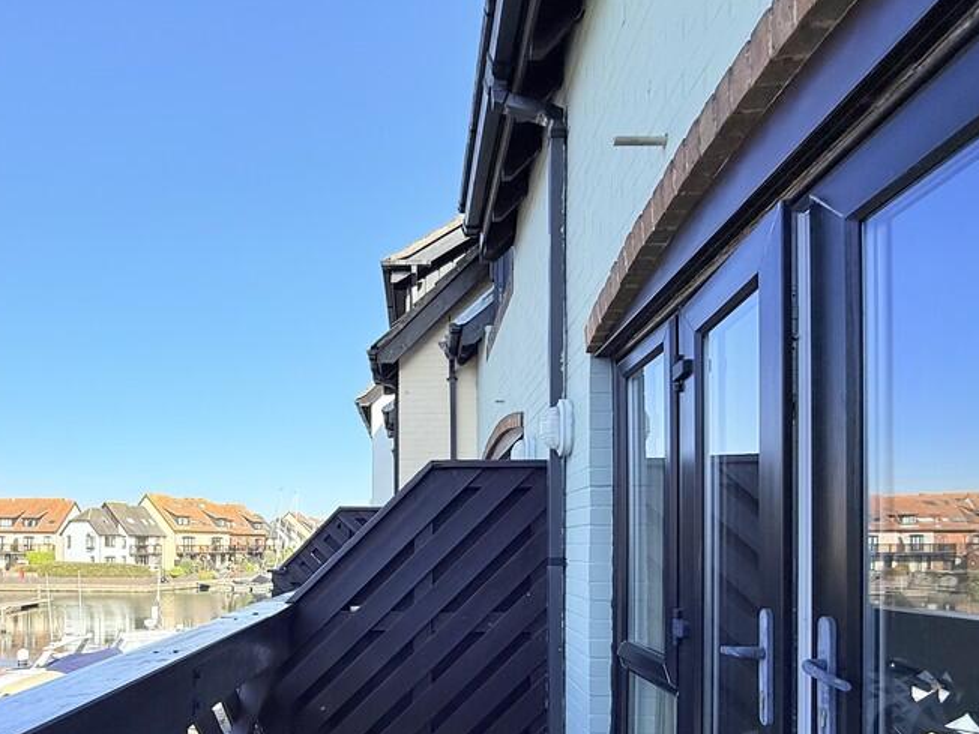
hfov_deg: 75.5
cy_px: 546
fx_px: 622
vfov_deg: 58.1
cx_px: 390
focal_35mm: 22
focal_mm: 2.22
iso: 50
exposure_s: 1/1145
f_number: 2.2
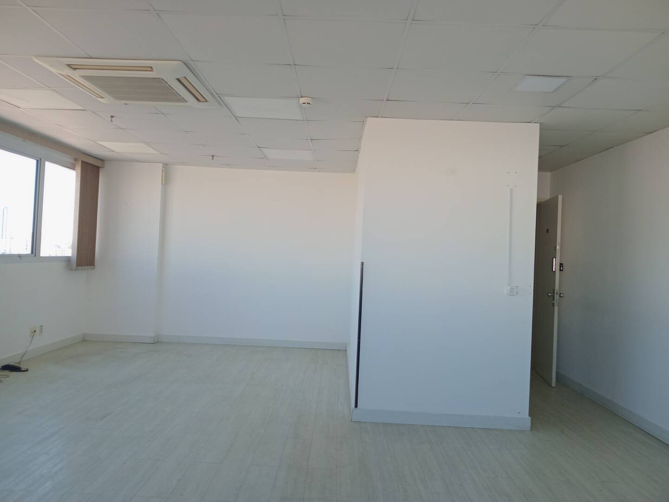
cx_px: 334
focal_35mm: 28
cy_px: 251
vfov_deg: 49.7
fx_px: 541
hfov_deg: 63.4
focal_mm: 4.21
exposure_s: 1/100
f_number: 1.8
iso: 32
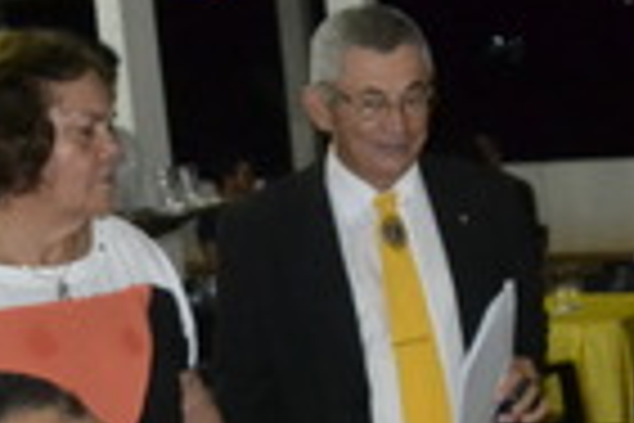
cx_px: 560
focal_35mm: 105
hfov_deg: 19.1
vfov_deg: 12.7
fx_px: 1849
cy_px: 536
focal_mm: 20
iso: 3200
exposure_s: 1/60
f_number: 3.5
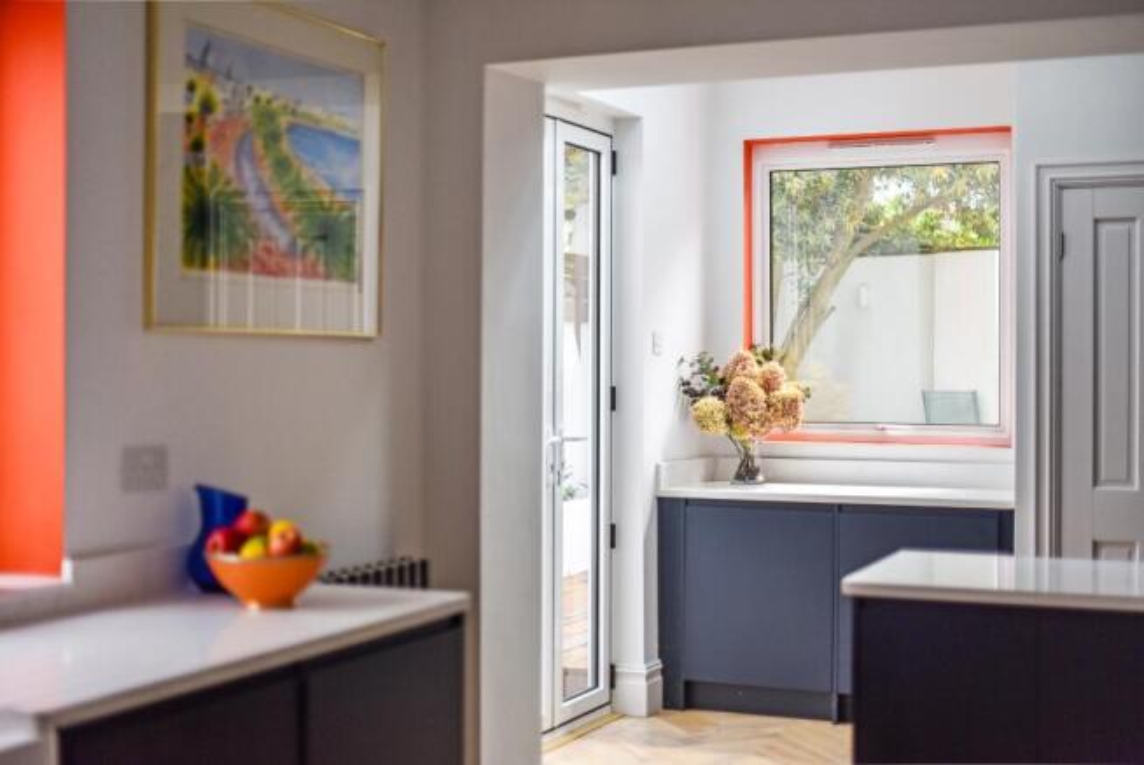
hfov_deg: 39.6
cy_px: 382
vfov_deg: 27.0
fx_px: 1590
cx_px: 572
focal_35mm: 50
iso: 400
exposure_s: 1/4000
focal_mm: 50
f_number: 1.4
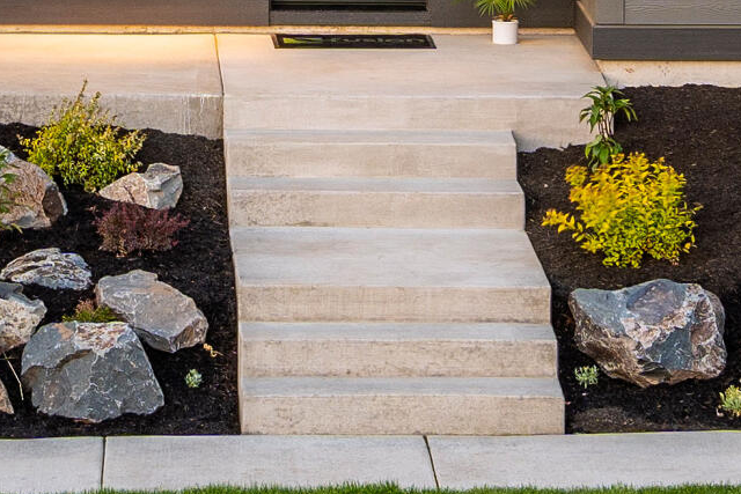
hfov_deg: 6.9
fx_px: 6176
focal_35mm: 300
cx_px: 372
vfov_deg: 4.5
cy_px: -427
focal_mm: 43
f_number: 8
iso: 100
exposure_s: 1.6
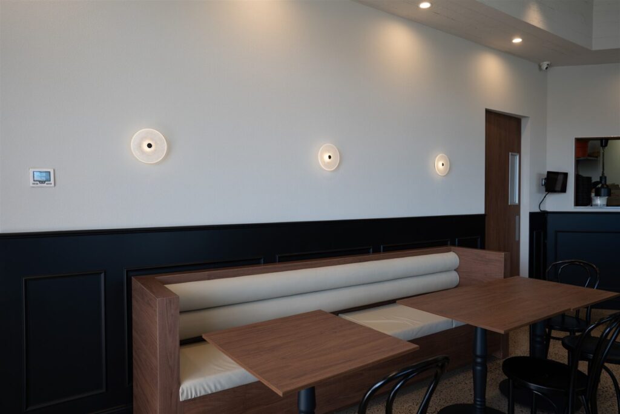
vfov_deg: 53.1
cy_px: 207
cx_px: 310
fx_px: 413
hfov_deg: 73.7
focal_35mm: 24
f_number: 5
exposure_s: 1/30
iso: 100
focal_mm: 24
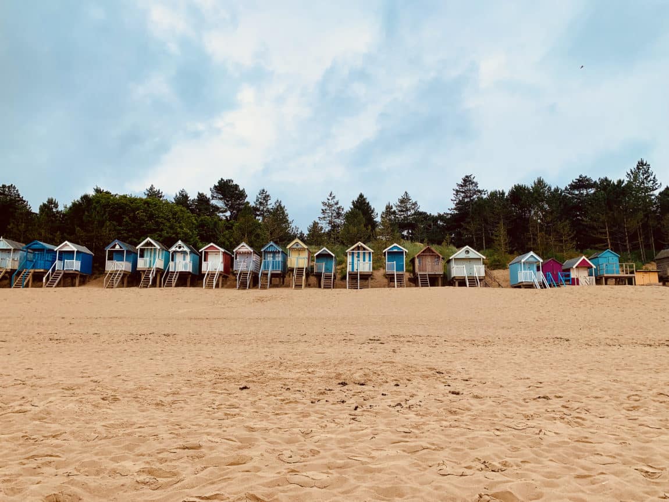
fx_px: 503
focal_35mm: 26
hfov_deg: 67.3
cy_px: 251
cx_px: 334
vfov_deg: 53.1
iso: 25
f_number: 1.8
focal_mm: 4.25
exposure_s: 1/3289
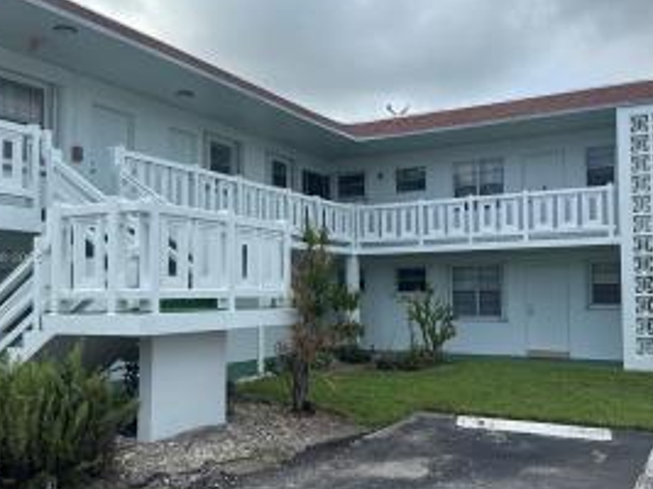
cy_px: 259
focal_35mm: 36
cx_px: 335
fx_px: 679
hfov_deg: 51.4
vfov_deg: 39.6
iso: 80
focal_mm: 6.76
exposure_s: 1/2041
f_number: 1.78
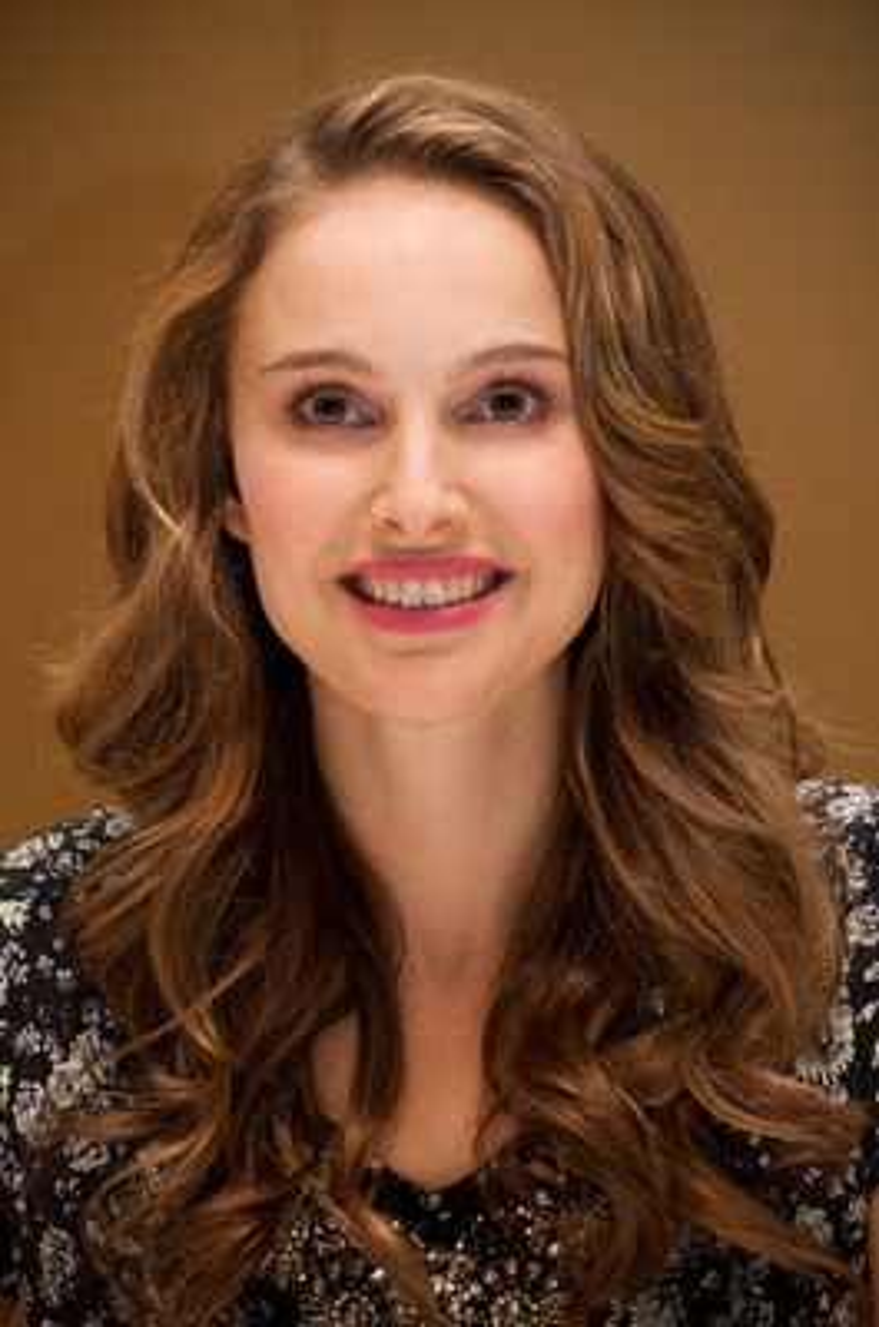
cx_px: 440
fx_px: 5701
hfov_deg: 8.8
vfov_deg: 13.3
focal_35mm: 155
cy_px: 664
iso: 800
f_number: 5.6
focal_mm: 155
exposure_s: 1/80
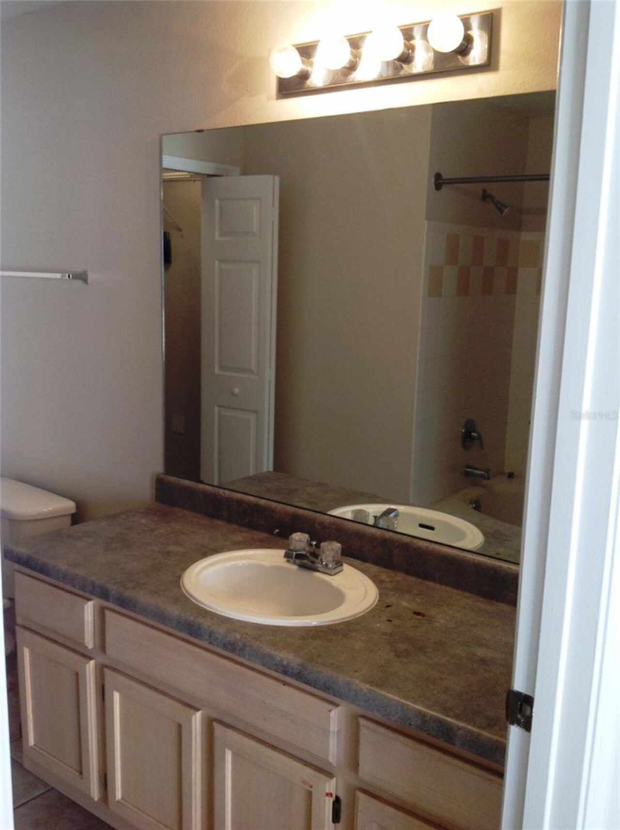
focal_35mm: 35
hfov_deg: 40.6
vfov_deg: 52.7
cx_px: 310
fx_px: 838
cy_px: 415
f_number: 2.4
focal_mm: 4.28
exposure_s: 1/20
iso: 50
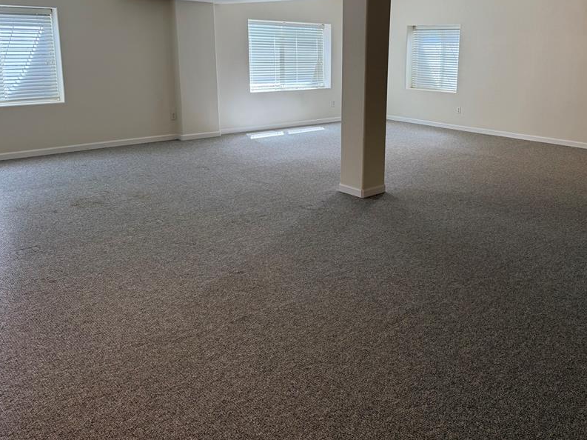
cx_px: 352
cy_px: 160
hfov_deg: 57.9
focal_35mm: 31
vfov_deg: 45.0
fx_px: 525
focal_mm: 6.76
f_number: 1.78
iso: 200
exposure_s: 1/237
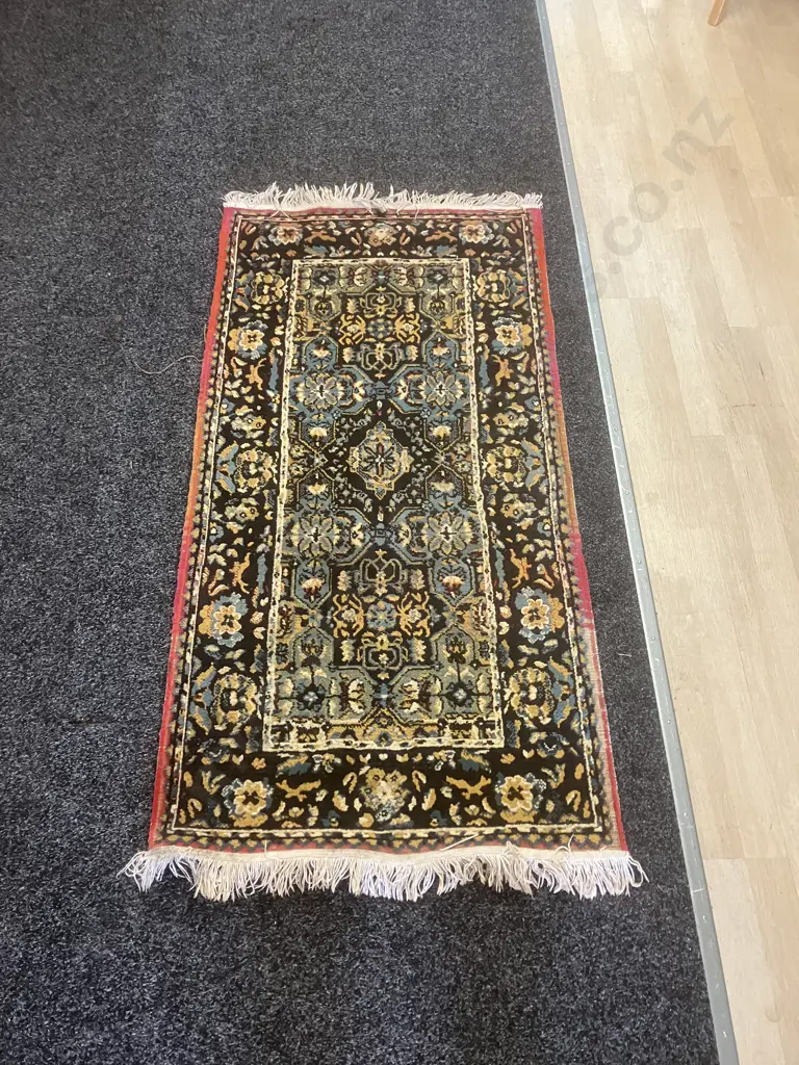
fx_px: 862
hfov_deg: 49.7
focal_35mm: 28
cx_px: 400
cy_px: 532
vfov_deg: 63.4
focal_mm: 3.99
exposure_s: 1/50
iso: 250
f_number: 1.8
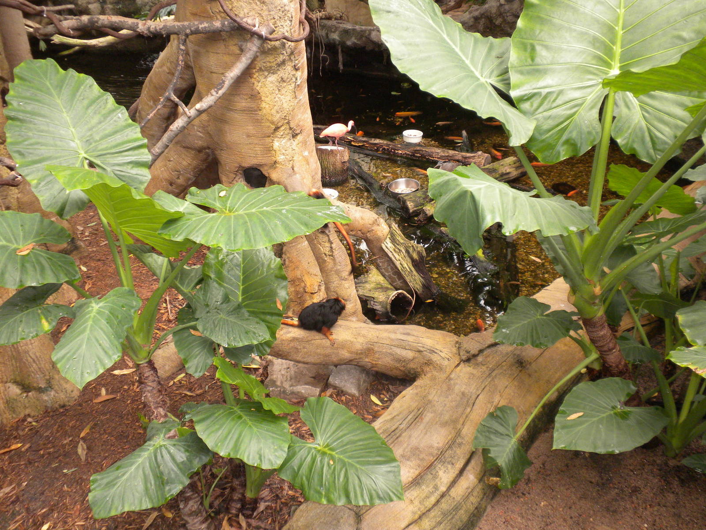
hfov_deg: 50.1
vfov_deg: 38.7
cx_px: 353
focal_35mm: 37
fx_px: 755
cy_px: 265
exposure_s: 1/76
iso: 186
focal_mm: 6.6
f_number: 3.5
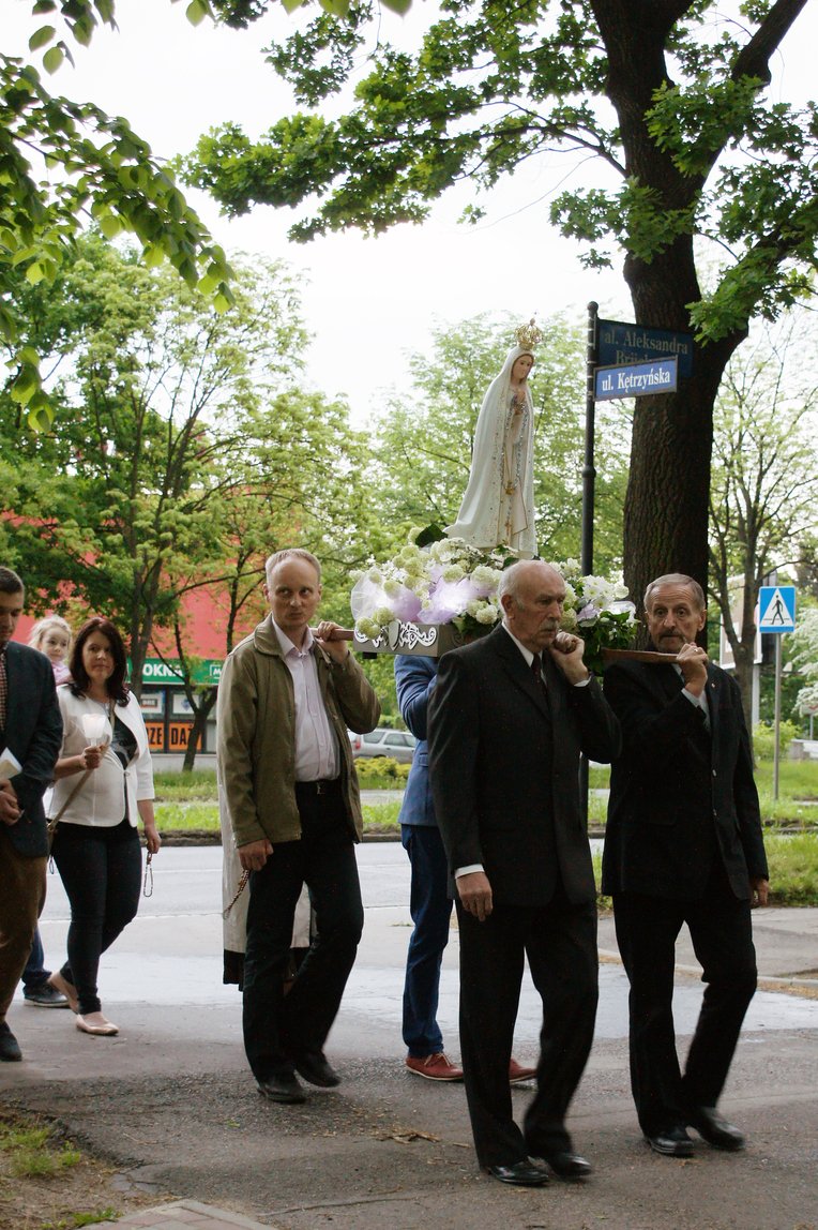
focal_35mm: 68
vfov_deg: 29.9
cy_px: 615
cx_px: 409
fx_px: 2303
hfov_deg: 20.1
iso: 500
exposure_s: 1/80
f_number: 5.6
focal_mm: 45
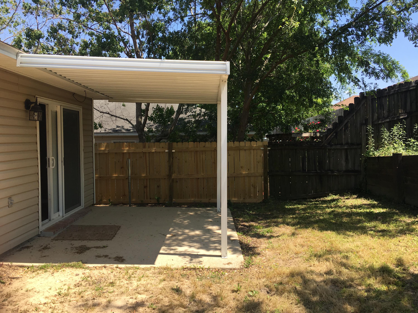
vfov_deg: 48.2
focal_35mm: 29
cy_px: 156
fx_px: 350
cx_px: 209
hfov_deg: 61.7
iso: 25
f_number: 2.2
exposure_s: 1/818
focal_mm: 4.15
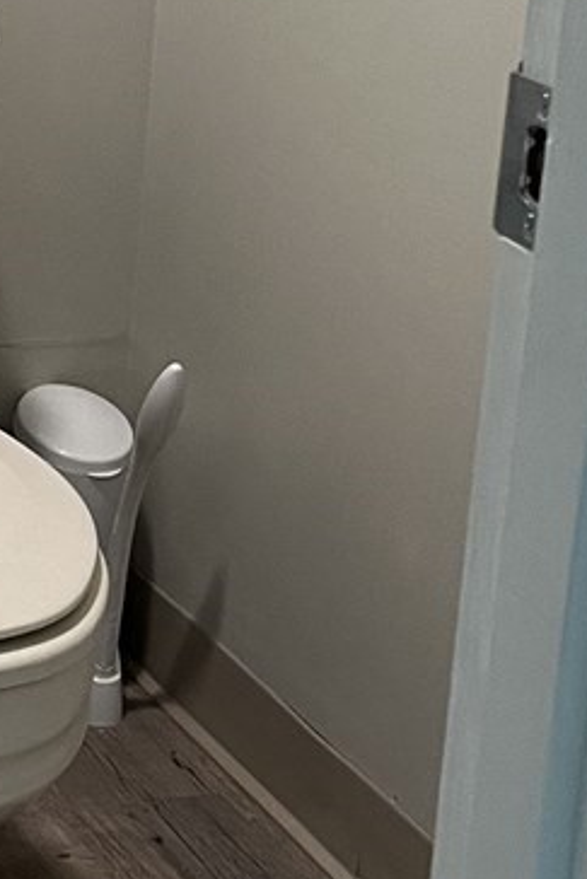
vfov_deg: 17.9
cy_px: 273
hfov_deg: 11.1
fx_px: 2785
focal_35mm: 114
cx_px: -539
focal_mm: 5.1
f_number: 1.6
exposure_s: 1/60
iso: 160
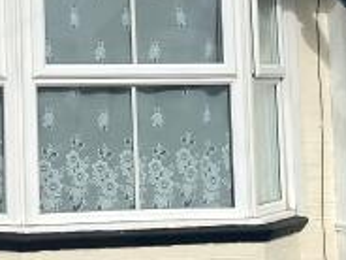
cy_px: -23
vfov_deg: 10.1
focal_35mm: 145
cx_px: -150
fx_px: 1449
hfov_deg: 13.0
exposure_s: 1/3731
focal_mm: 4.25
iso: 32
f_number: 1.8
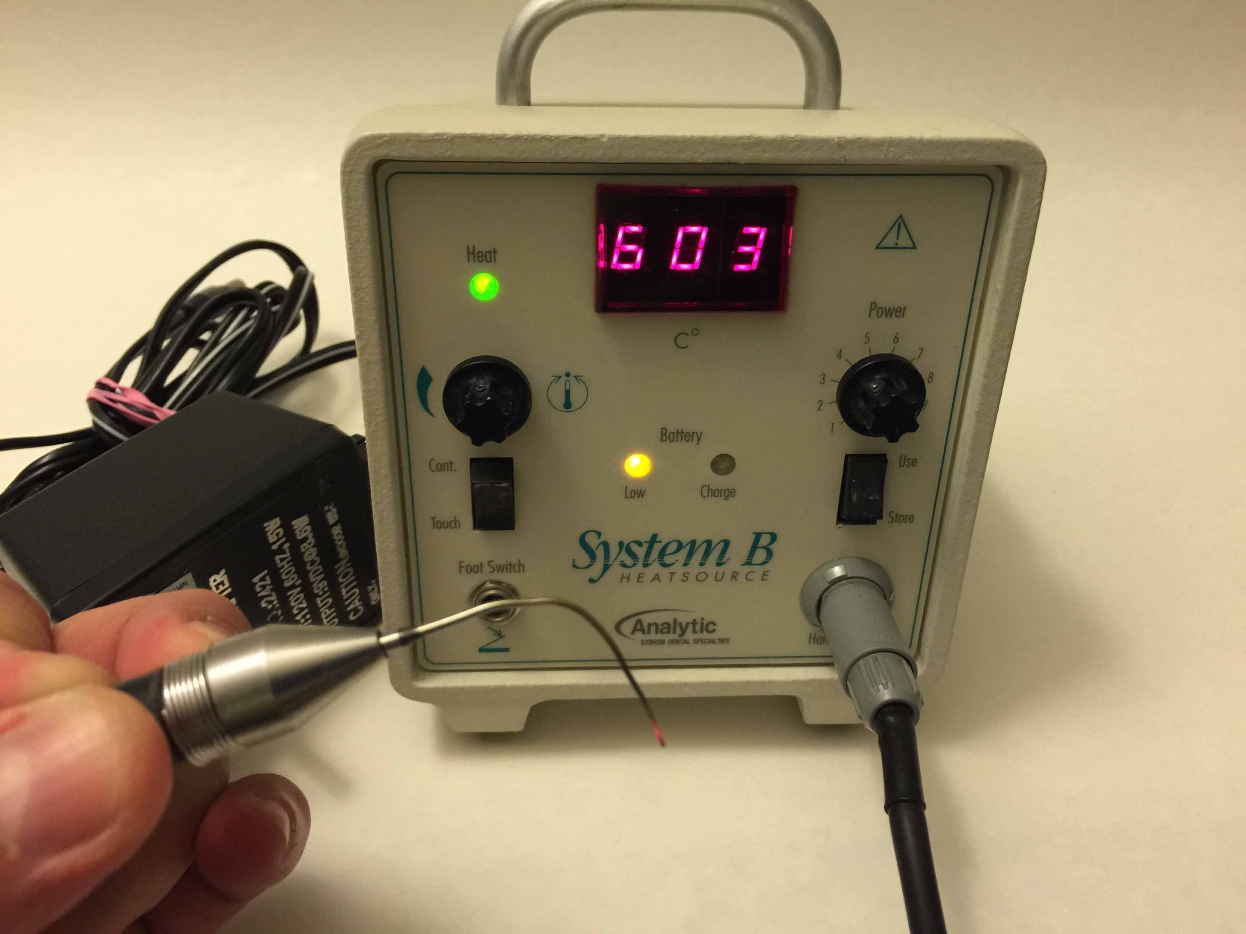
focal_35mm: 29
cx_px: 623
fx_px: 1044
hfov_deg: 61.7
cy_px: 467
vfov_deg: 48.2
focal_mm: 4.15
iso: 100
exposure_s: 1/15
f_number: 2.2
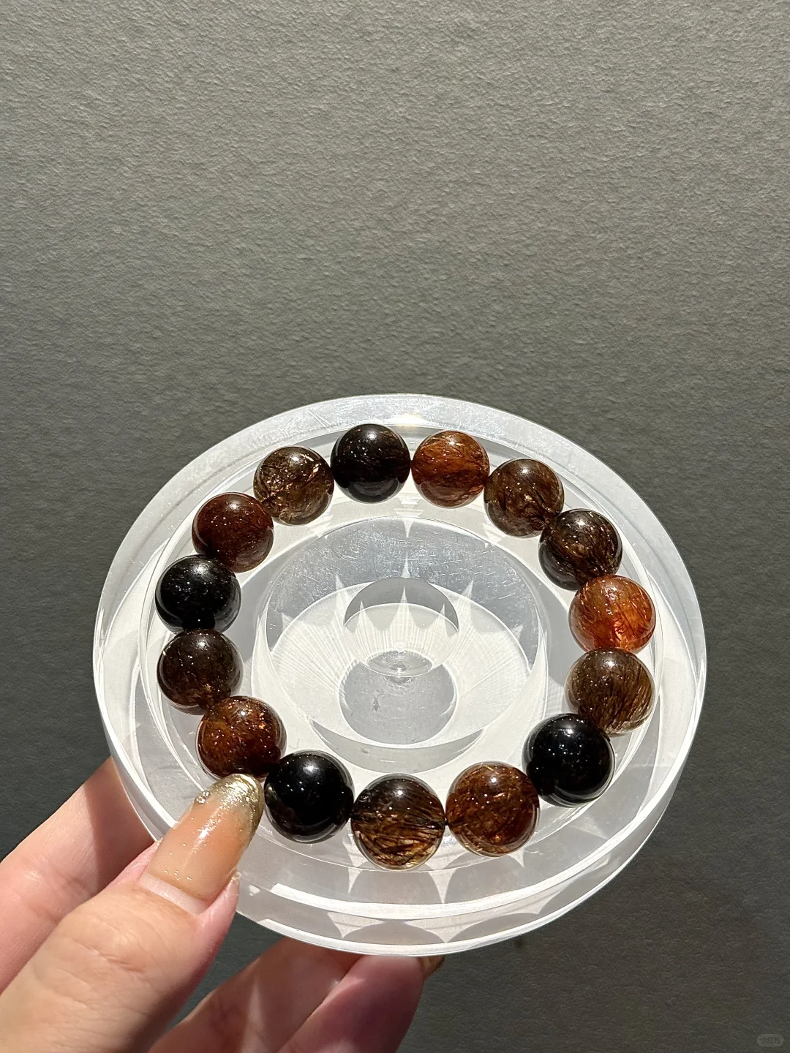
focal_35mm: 48
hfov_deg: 30.3
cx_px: 395
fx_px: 1461
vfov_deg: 39.7
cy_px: 526
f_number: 1.78
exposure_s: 1/100
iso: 64
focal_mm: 6.76
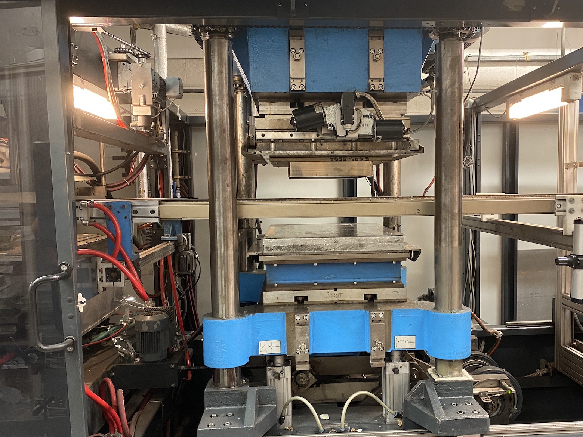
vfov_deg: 44.1
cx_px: 329
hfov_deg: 56.6
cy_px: 233
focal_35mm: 32
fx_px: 539
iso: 400
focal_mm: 4.25
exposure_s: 1/33
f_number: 1.8
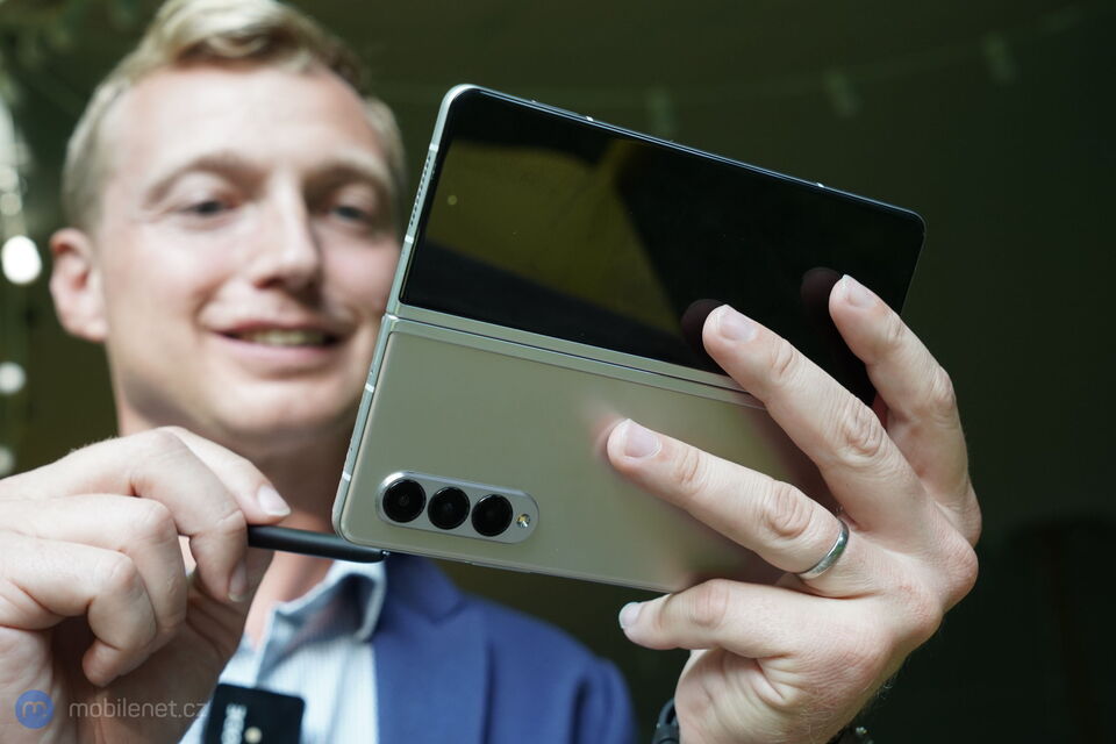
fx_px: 1581
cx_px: 558
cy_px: 372
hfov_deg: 38.9
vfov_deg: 26.5
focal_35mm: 51
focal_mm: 51
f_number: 7.1
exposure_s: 1/125
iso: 1600
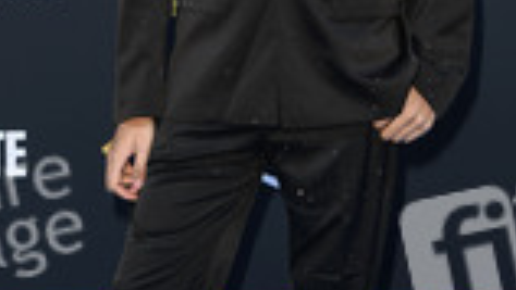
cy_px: 72
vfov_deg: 10.2
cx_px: 271
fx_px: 1629
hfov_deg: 18.0
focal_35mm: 119
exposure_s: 1/400
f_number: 4
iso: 400
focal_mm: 45
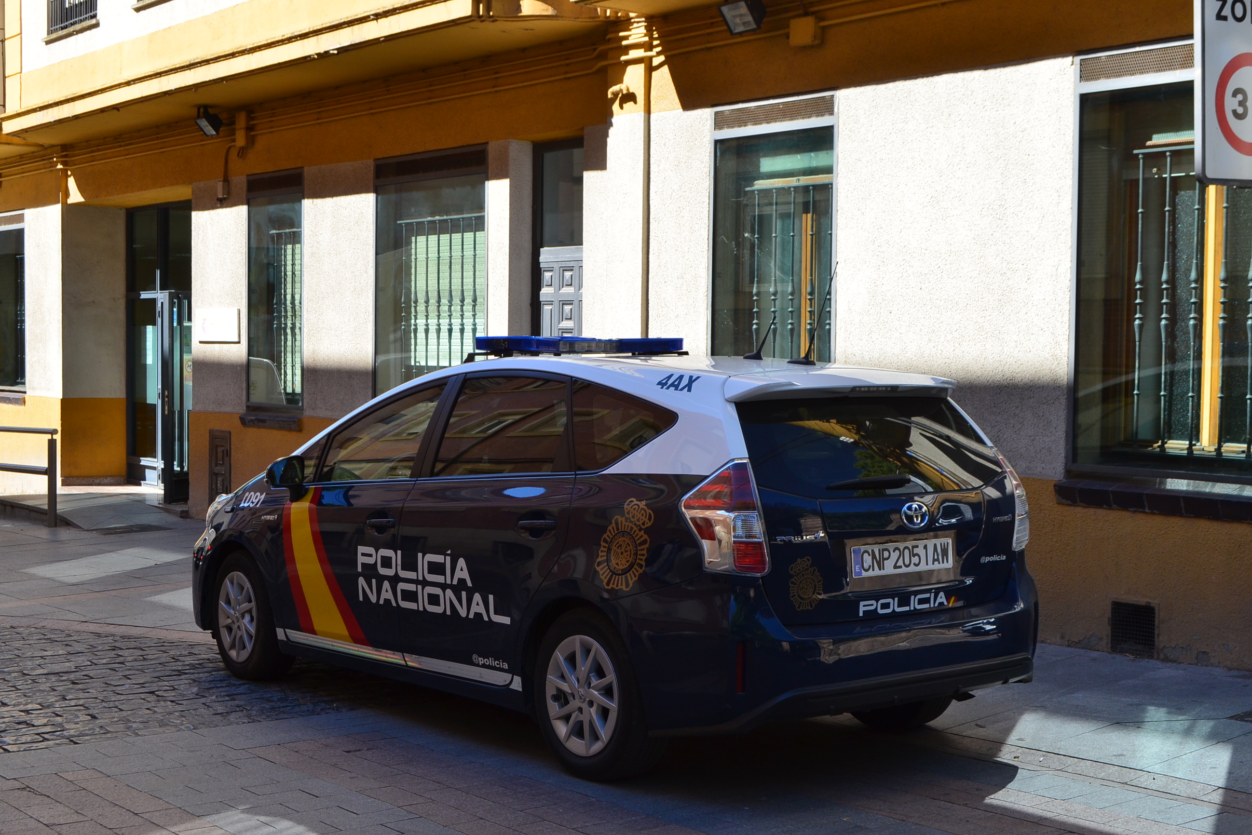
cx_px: 634
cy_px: 421
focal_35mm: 52
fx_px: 1808
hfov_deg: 38.2
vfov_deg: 26.0
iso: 400
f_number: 10
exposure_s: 1/250
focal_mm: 34
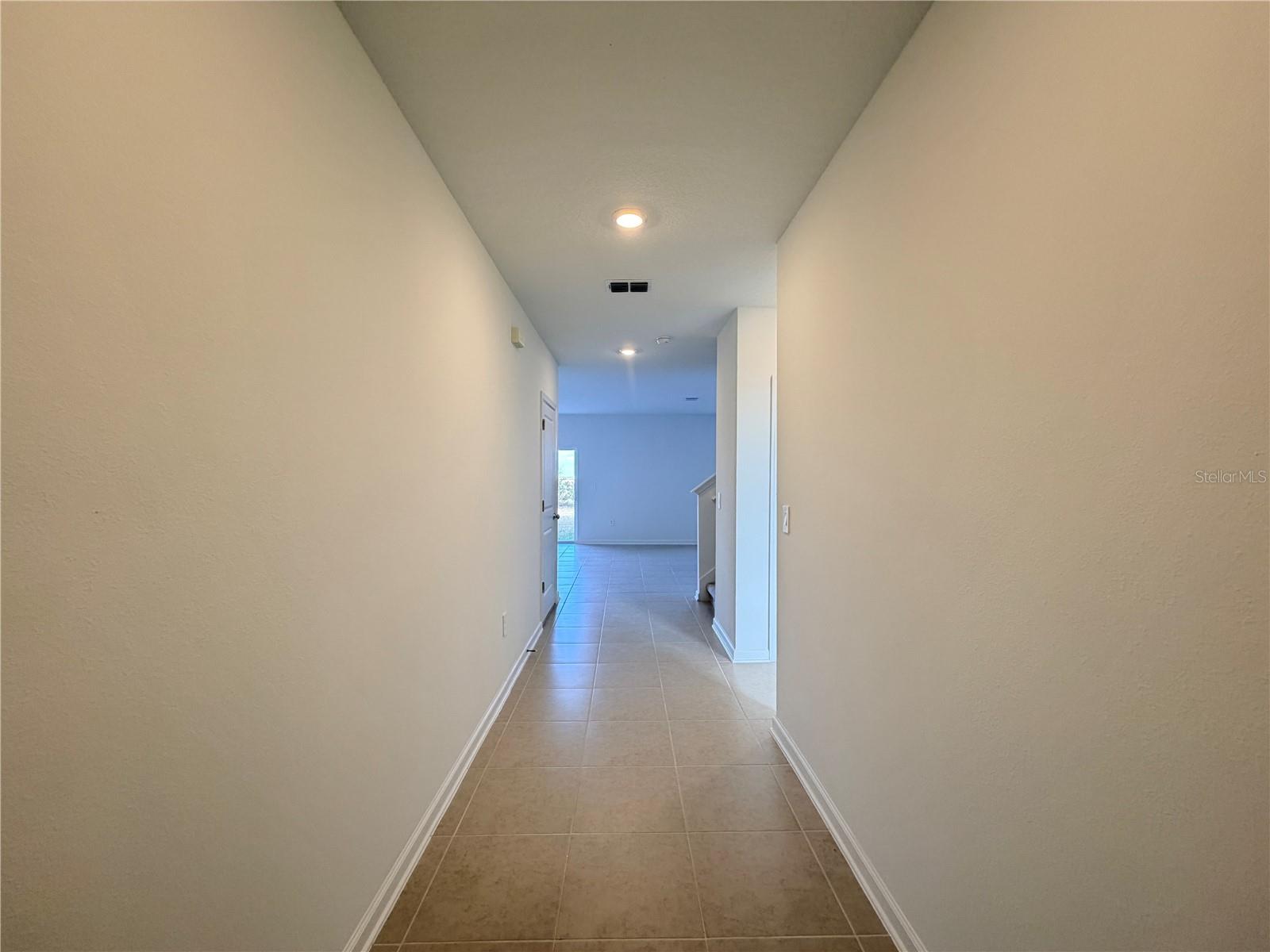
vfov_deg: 85.7
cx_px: 635
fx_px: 514
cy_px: 476
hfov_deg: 102.1
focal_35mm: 14
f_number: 2.2
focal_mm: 2.22
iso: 200
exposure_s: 1/120
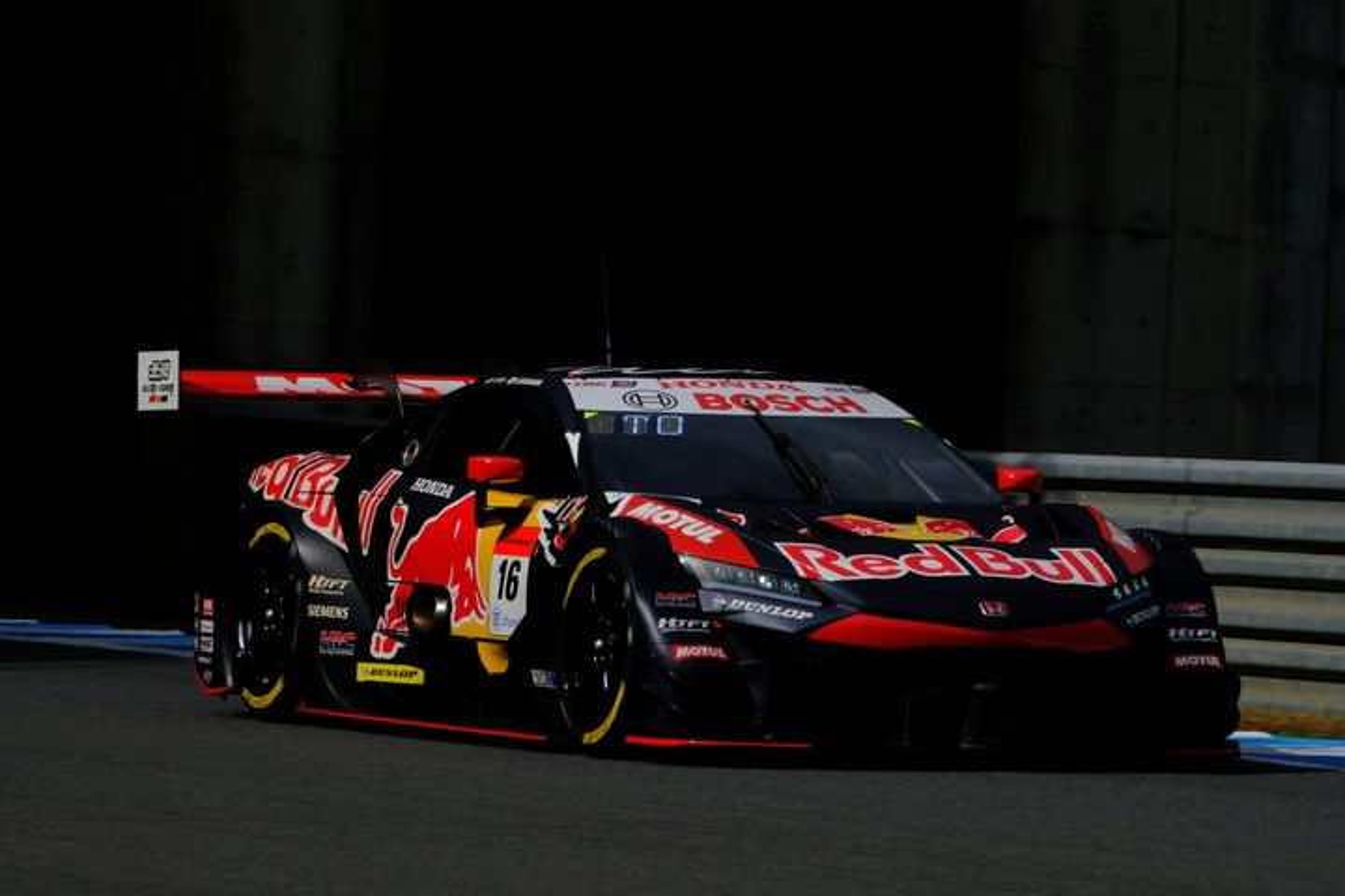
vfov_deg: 4.3
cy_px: 448
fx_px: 11992
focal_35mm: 321
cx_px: 672
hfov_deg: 6.4
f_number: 11
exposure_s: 1/1000
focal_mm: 214
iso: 250
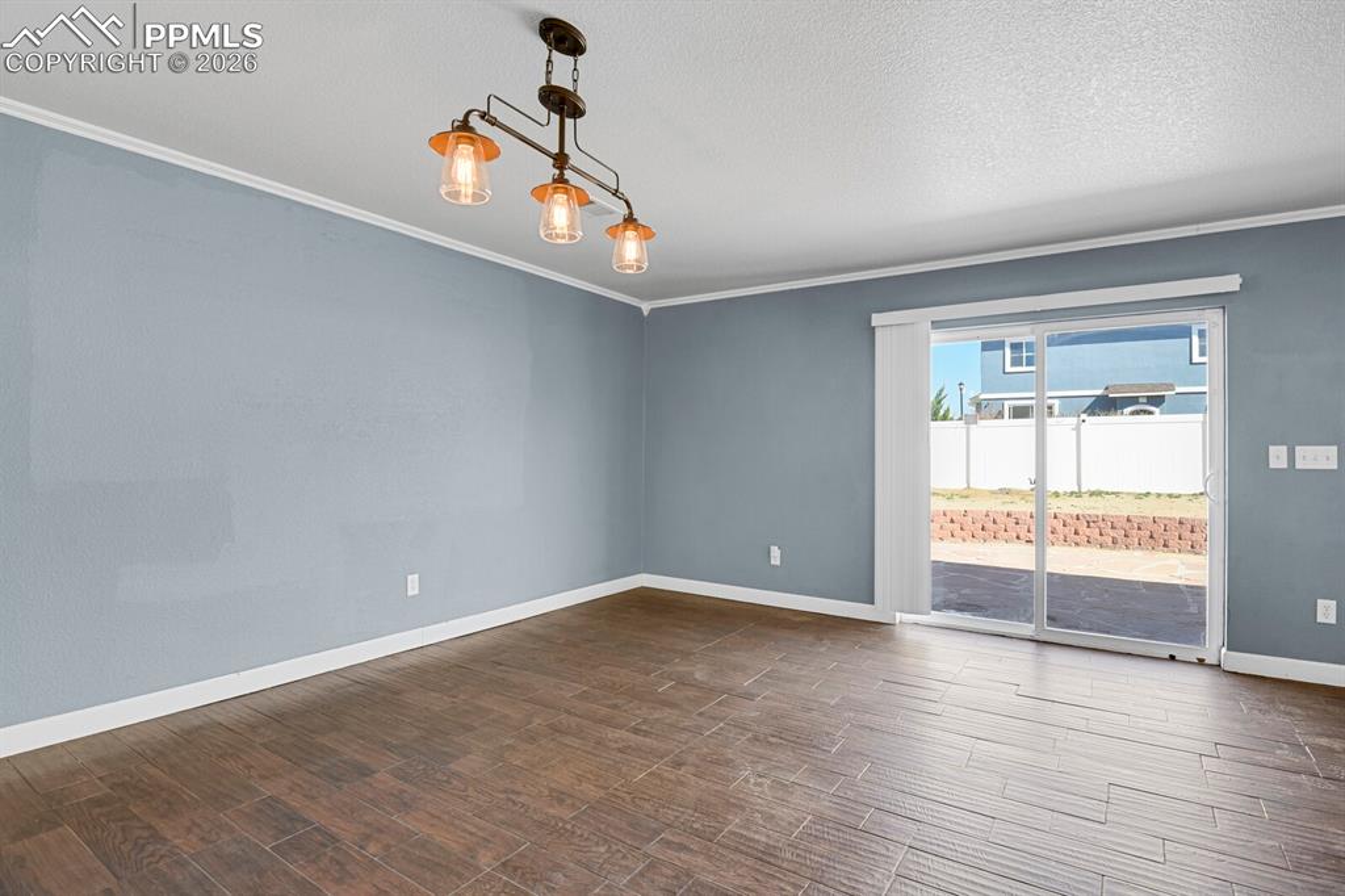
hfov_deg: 93.3
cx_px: 672
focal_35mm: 17
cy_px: 448
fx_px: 635
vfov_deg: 70.4
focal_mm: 17
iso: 5600
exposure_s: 1/20
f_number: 8
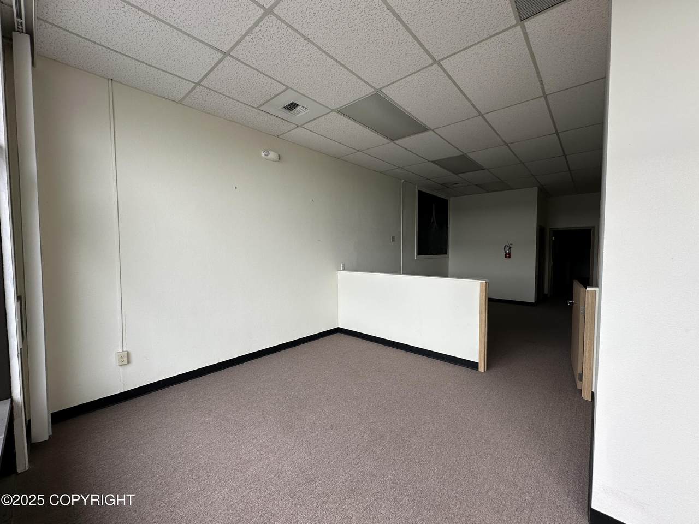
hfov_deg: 102.1
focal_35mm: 14
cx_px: 350
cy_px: 262
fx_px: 283
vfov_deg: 85.7
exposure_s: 1/99
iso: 50
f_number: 2.2
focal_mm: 2.22
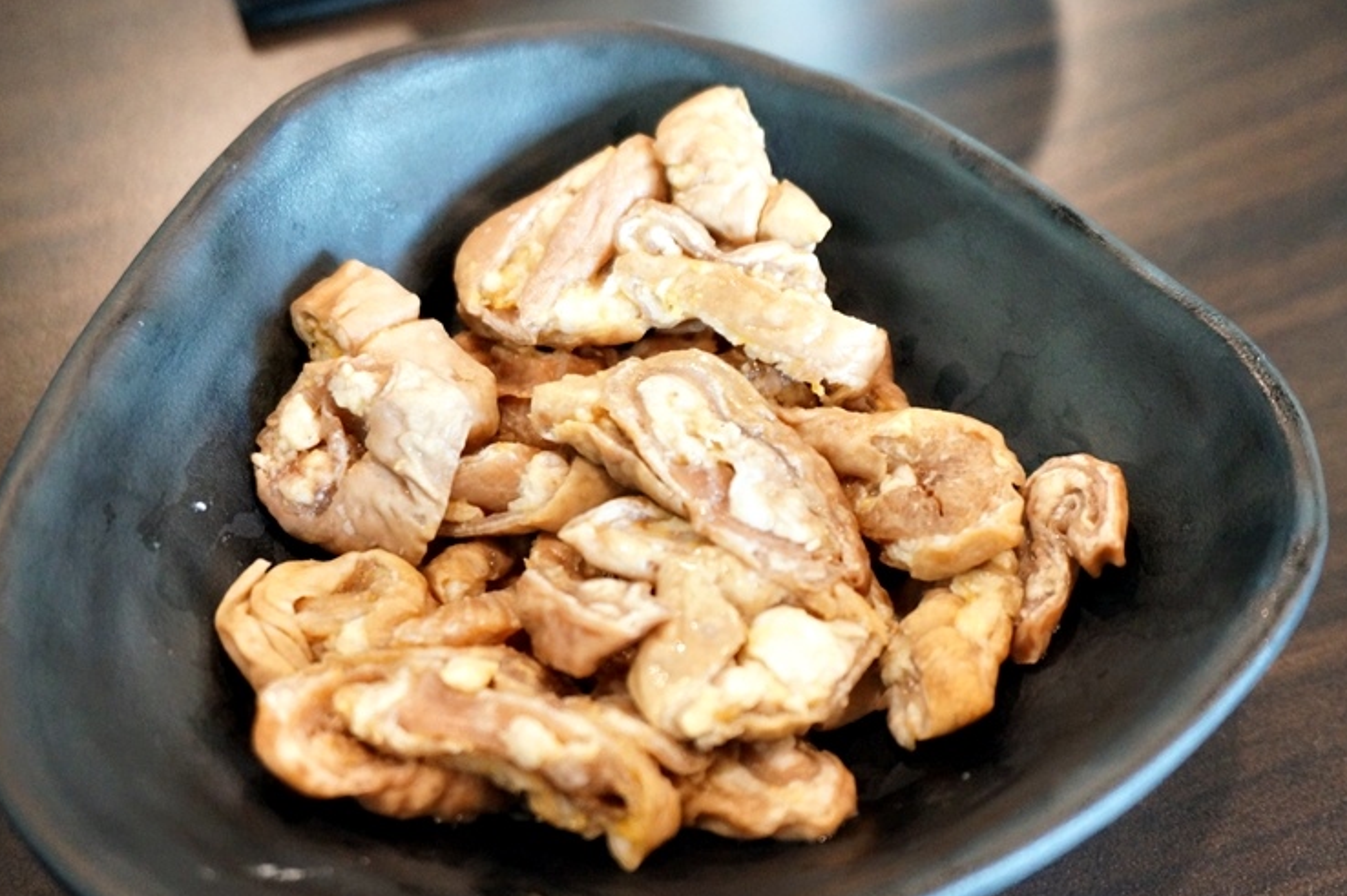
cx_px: 672
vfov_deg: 34.1
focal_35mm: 39
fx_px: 1458
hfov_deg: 49.6
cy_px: 482
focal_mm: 24
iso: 3200
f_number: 4.5
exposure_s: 1/60
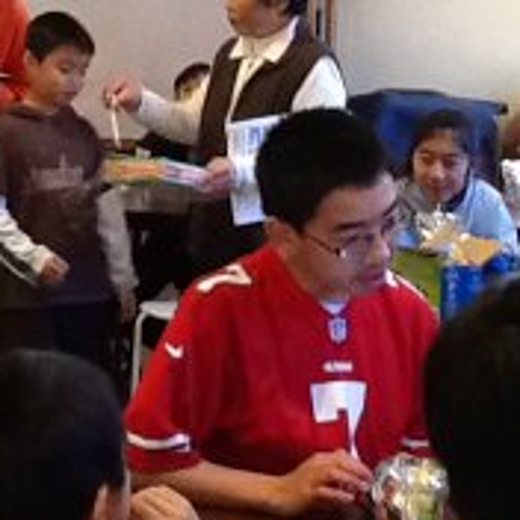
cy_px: 103
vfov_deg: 16.3
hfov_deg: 16.0
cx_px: -21
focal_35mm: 106
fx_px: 1802
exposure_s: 1/30
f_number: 2.4
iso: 250
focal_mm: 2.03
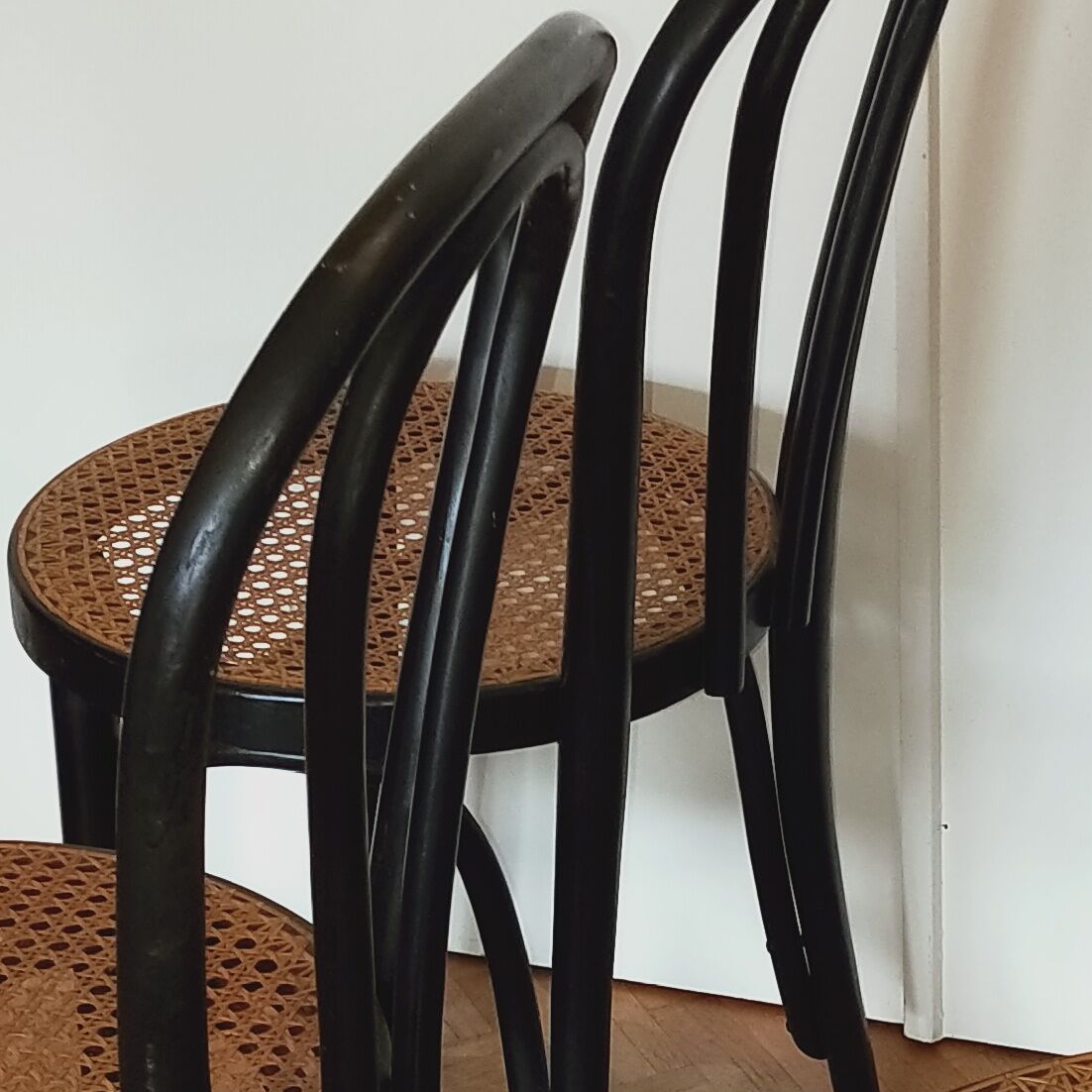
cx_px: 848
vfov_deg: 20.3
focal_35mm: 85
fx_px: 3034
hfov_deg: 20.2
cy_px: 808
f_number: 1.7
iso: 152
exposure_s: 1/50
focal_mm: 3.99
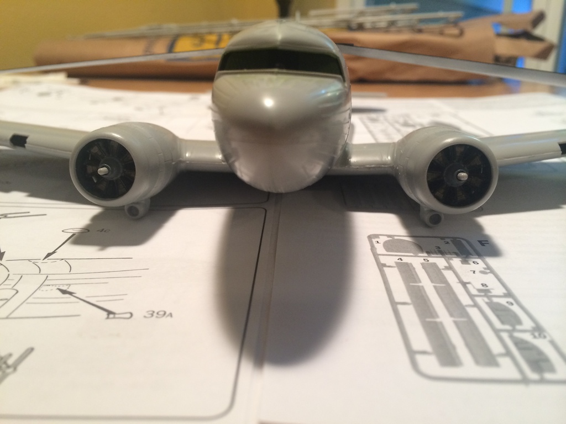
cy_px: 212
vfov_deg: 46.8
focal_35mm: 30
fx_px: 491
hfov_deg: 60.0
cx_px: 283
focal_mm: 4.12
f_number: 2.2
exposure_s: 1/30
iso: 64
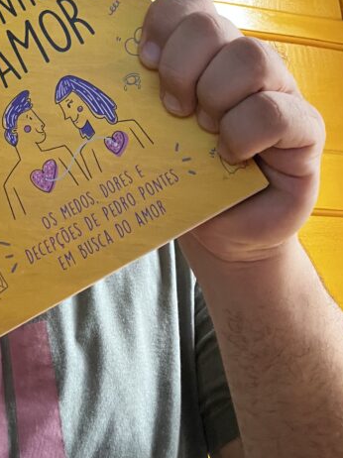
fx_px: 674
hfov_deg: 27.8
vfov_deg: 34.3
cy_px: 6
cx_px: 56
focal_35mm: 51
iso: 400
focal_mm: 2.71
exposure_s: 1/30
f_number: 2.2
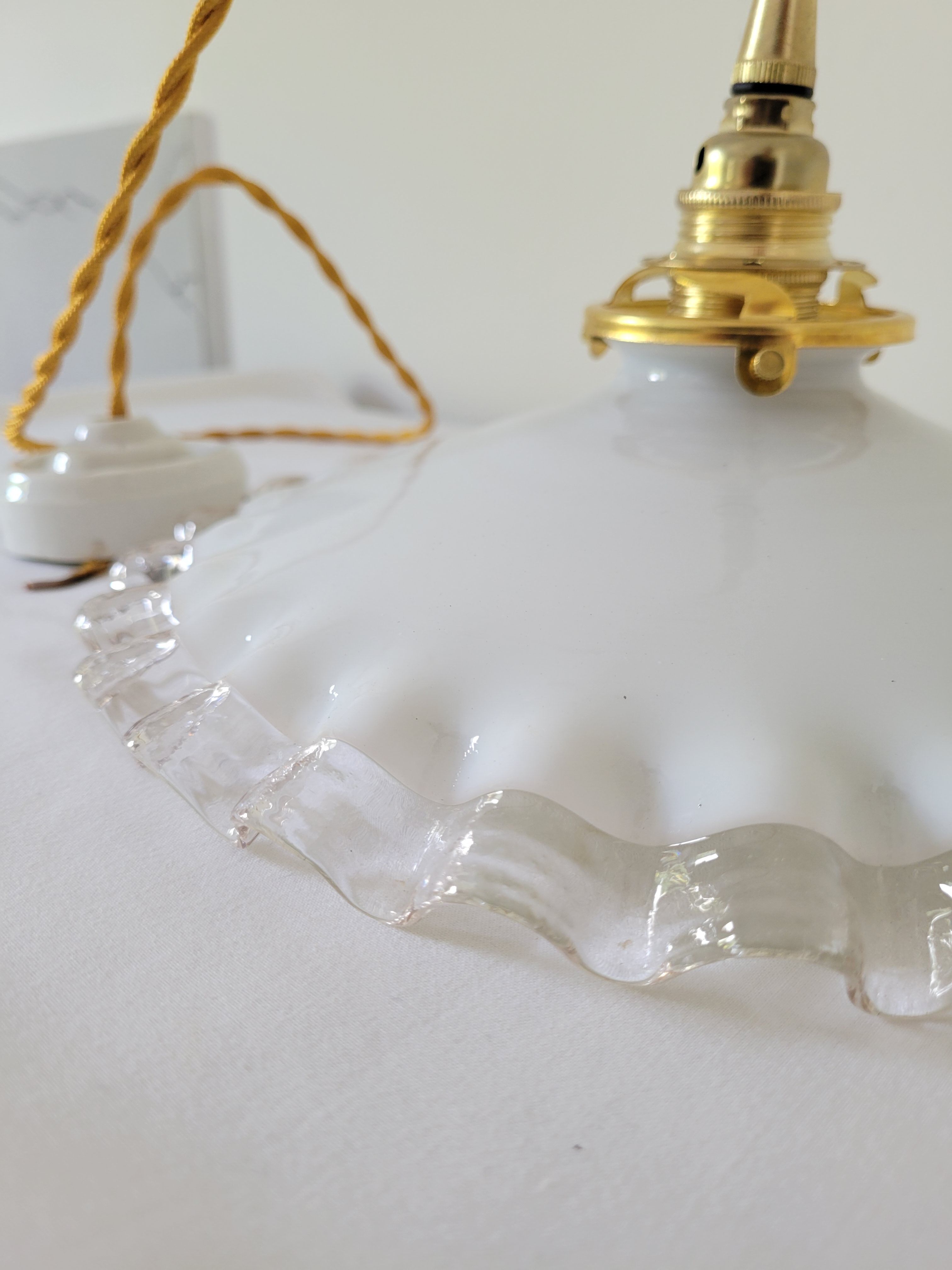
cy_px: 635
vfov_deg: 67.3
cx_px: 476
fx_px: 953
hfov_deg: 53.1
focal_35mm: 26
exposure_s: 1/100
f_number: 1.8
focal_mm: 5.4
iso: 160
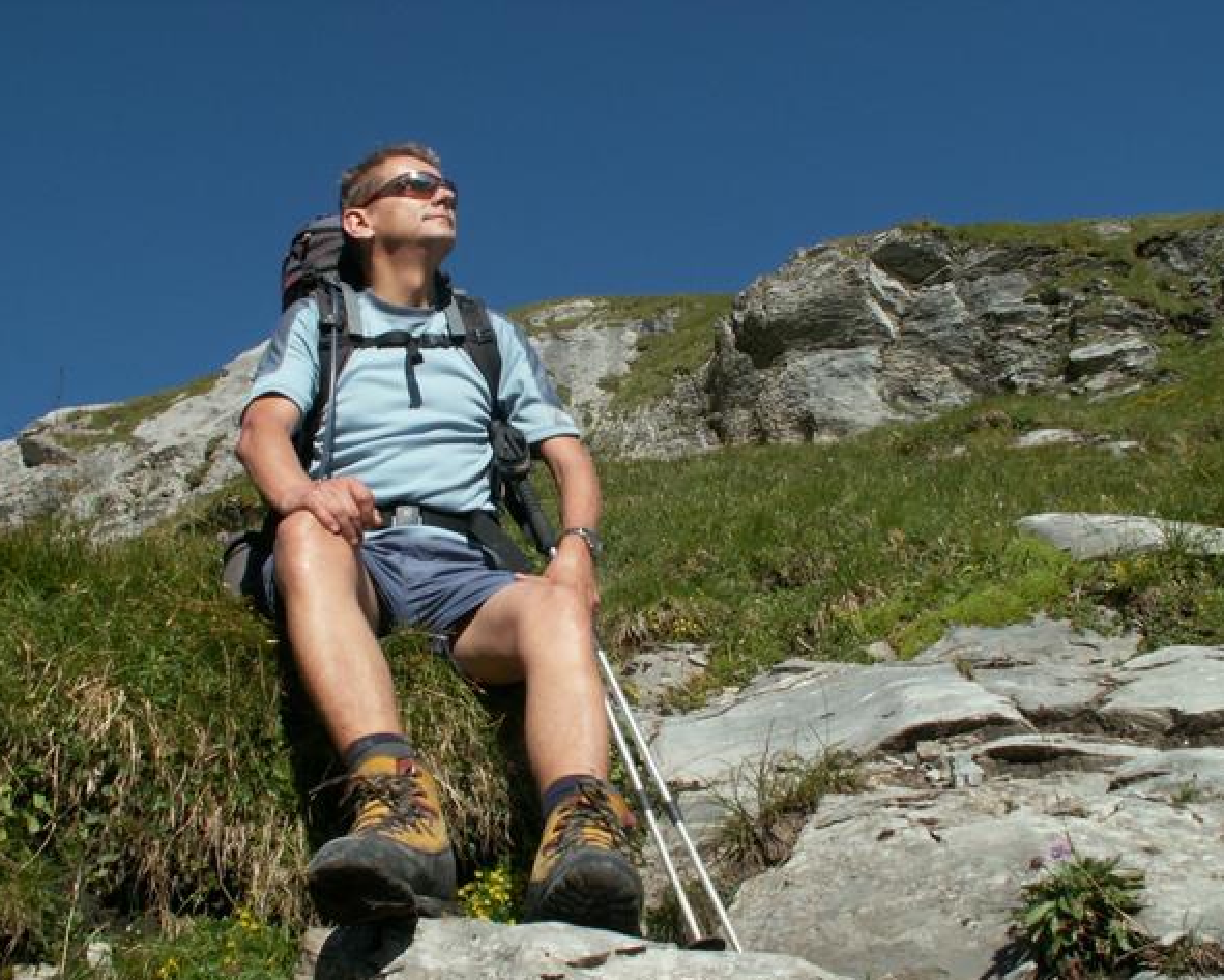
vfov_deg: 40.1
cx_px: 607
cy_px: 495
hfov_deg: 49.1
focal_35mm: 37
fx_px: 1341
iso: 50
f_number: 6.3
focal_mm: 5.86
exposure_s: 1/200
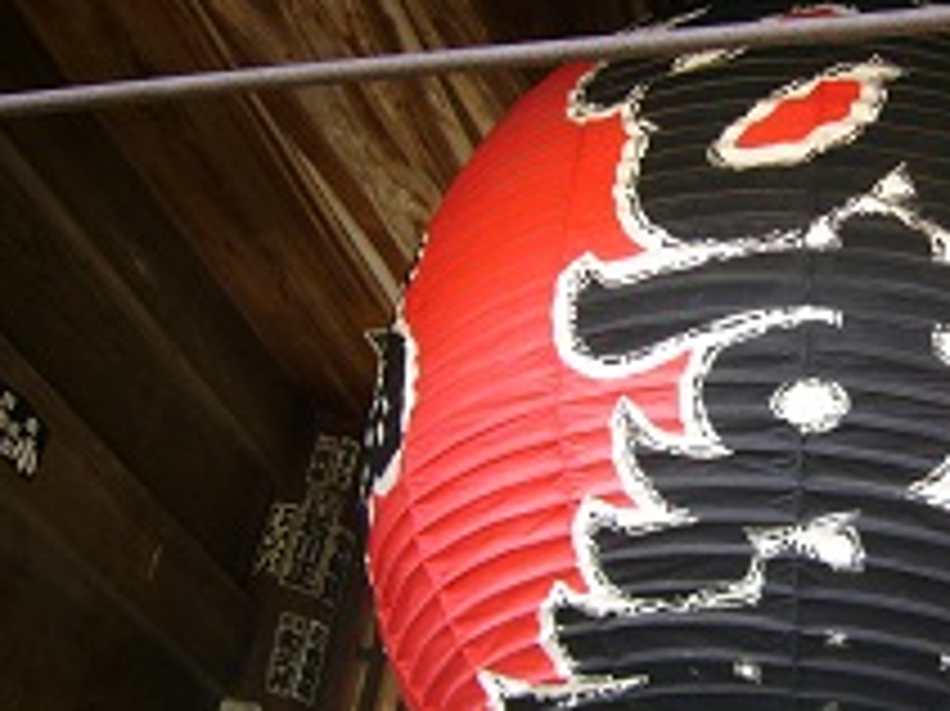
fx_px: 1591
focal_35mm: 58
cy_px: 320
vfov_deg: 25.2
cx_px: 770
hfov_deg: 32.3
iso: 100
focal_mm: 5.8
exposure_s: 1/60
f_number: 2.8
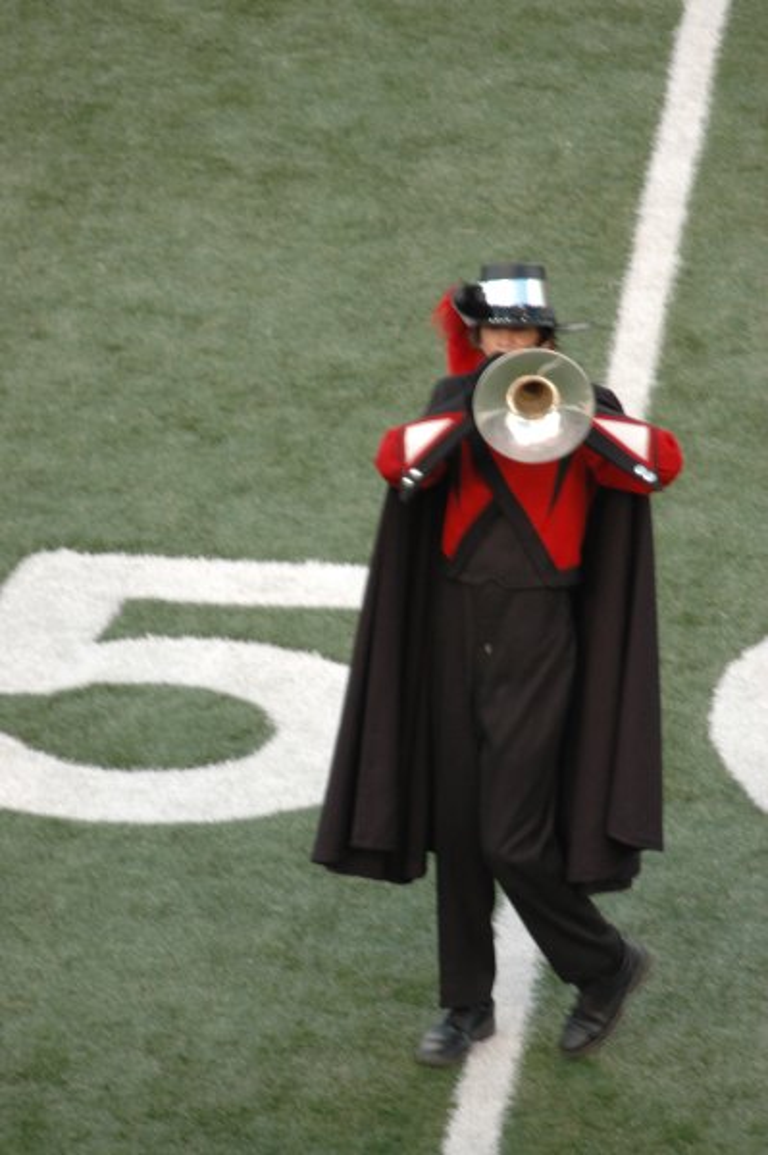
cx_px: 384
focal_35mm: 600
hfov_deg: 2.3
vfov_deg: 3.4
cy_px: 578
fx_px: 19232
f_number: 5.6
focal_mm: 400
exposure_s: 1/60
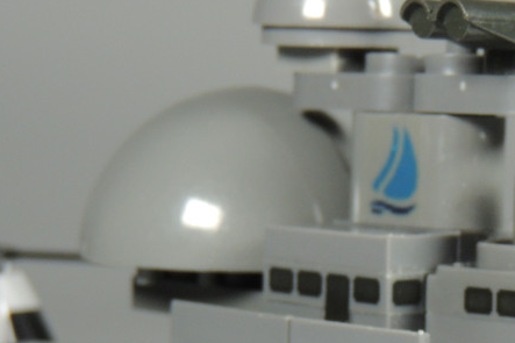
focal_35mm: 188
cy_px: 430
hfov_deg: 10.8
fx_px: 2688
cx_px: 512
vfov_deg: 7.2
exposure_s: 1/20
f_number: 3.9
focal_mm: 13.3
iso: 140
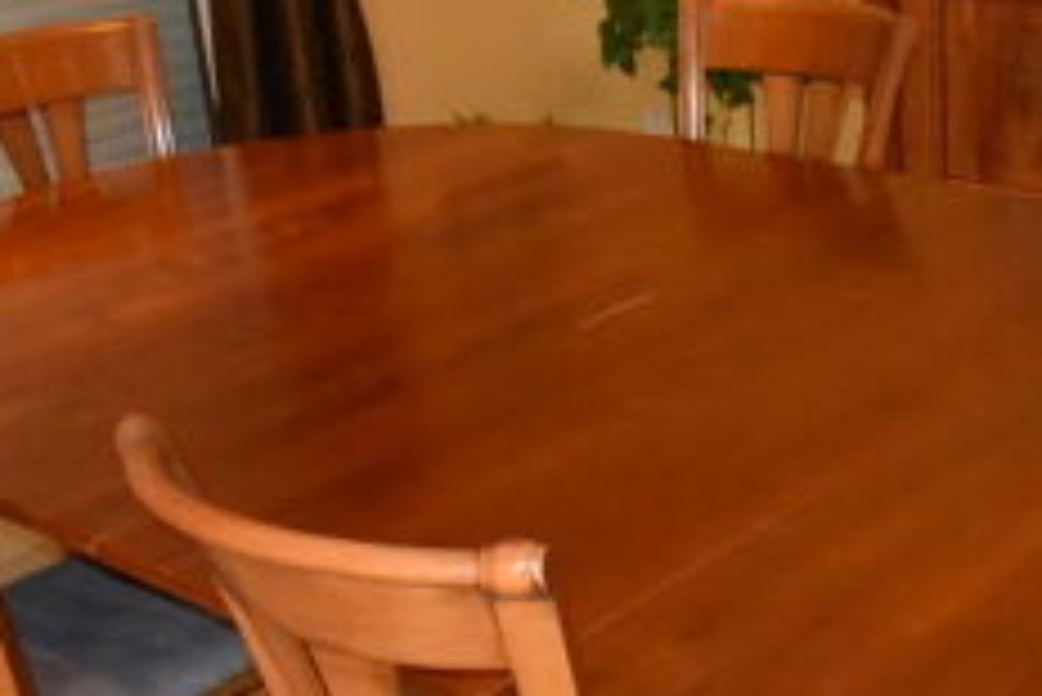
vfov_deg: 22.4
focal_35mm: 60
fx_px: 1738
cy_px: 532
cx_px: 876
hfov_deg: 32.2
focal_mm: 11
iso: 3600
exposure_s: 1/60
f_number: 3.5
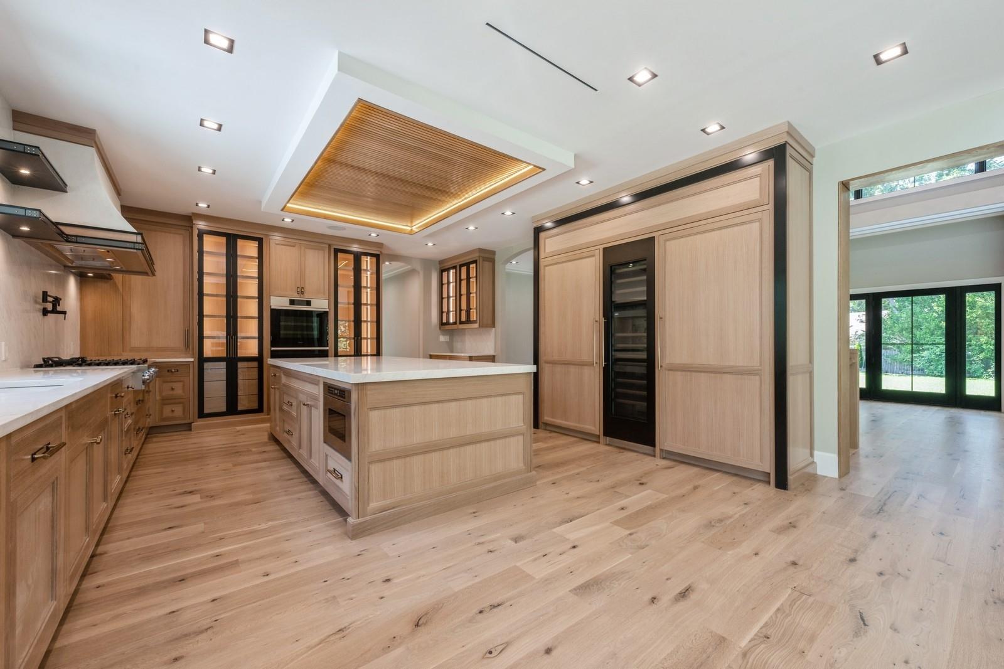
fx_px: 390
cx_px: 502
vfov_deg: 81.2
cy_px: 334
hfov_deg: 104.3
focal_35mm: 14
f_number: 11
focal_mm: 14
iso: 400
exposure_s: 1/13
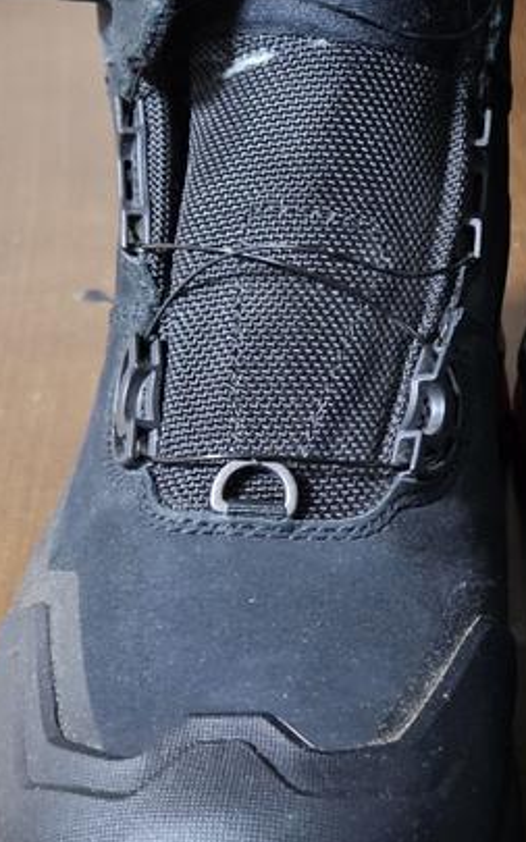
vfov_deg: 26.8
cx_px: 555
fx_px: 1767
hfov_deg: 16.5
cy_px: 376
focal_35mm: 77
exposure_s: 1/24
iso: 1000
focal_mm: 5.4
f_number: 1.8
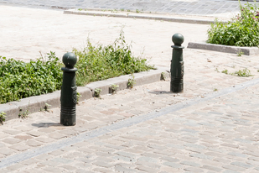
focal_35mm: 97
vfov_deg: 12.1
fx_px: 698
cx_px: 13
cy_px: -204
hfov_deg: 20.5
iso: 200
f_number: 10
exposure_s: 1/160
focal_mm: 20
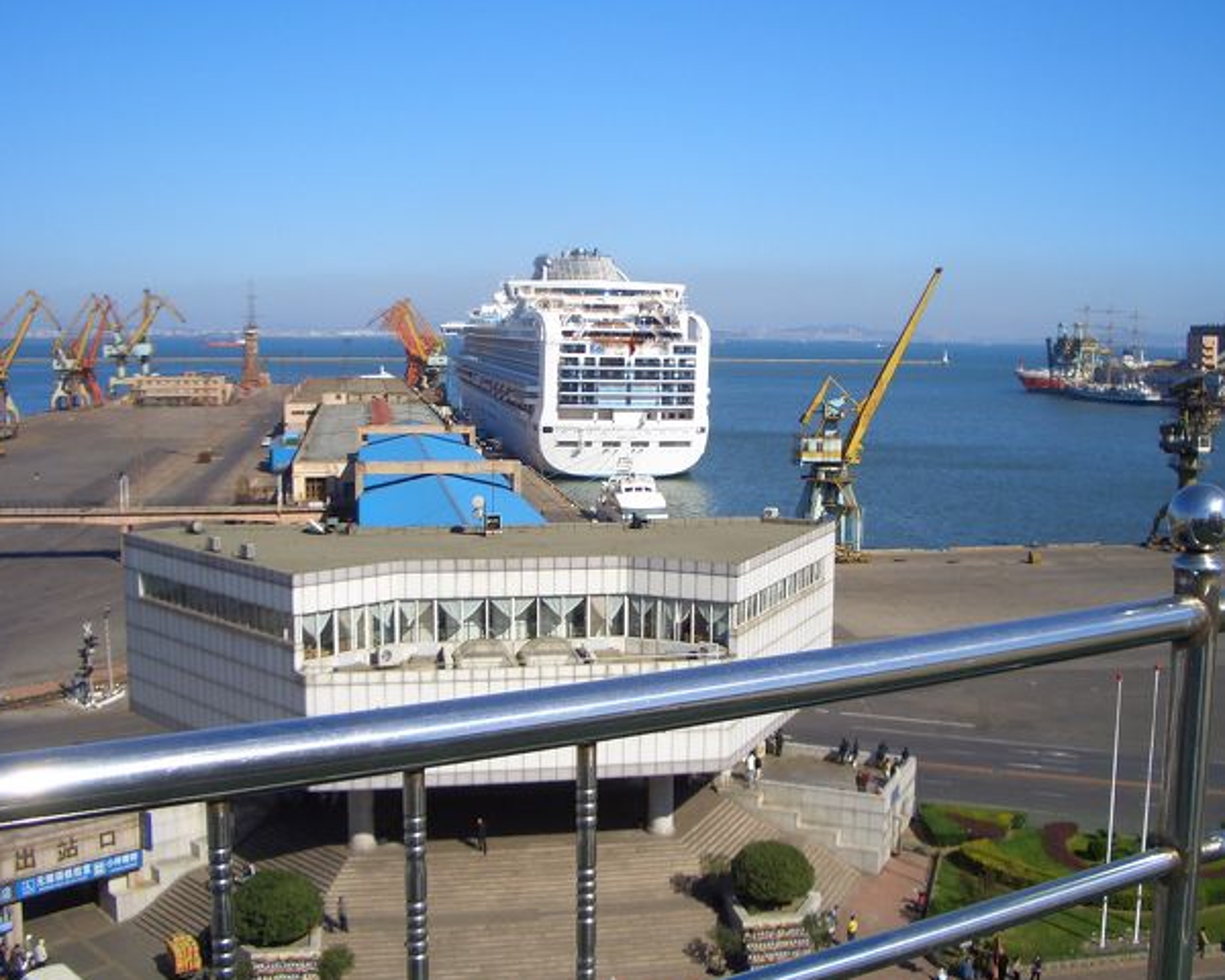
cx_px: 643
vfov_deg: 40.1
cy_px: 493
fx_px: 1341
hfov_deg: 49.1
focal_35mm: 37
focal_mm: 5.8
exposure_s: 1/640
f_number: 4.3
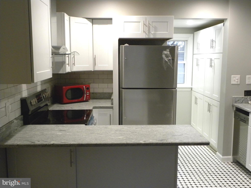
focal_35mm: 37
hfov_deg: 50.1
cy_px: 94
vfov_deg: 38.7
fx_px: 268
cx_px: 126
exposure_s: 1/41.7
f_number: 3.2
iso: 400
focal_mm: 6.6
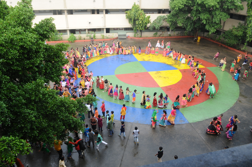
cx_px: 126
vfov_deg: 50.3
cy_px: 84
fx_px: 178
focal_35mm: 26
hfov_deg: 70.5
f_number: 6.3
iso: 320
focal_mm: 17
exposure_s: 1/125
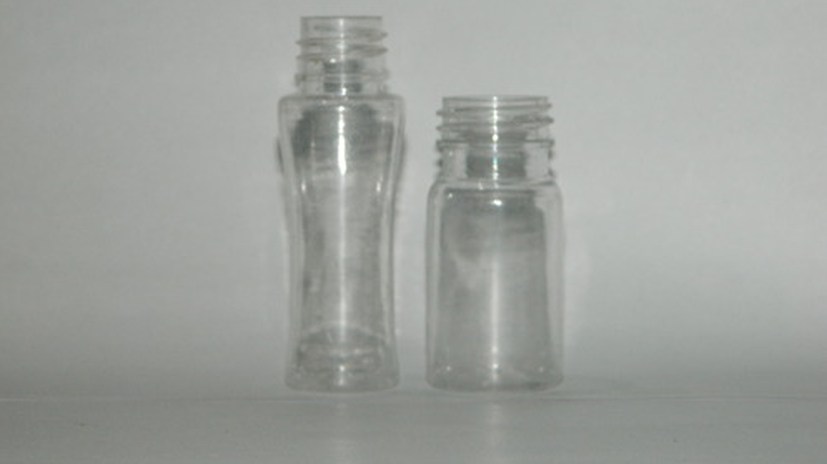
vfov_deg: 10.7
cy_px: 195
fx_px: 2477
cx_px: 413
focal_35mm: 113
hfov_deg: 19.0
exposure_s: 1/60
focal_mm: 18.6
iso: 200
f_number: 4.5
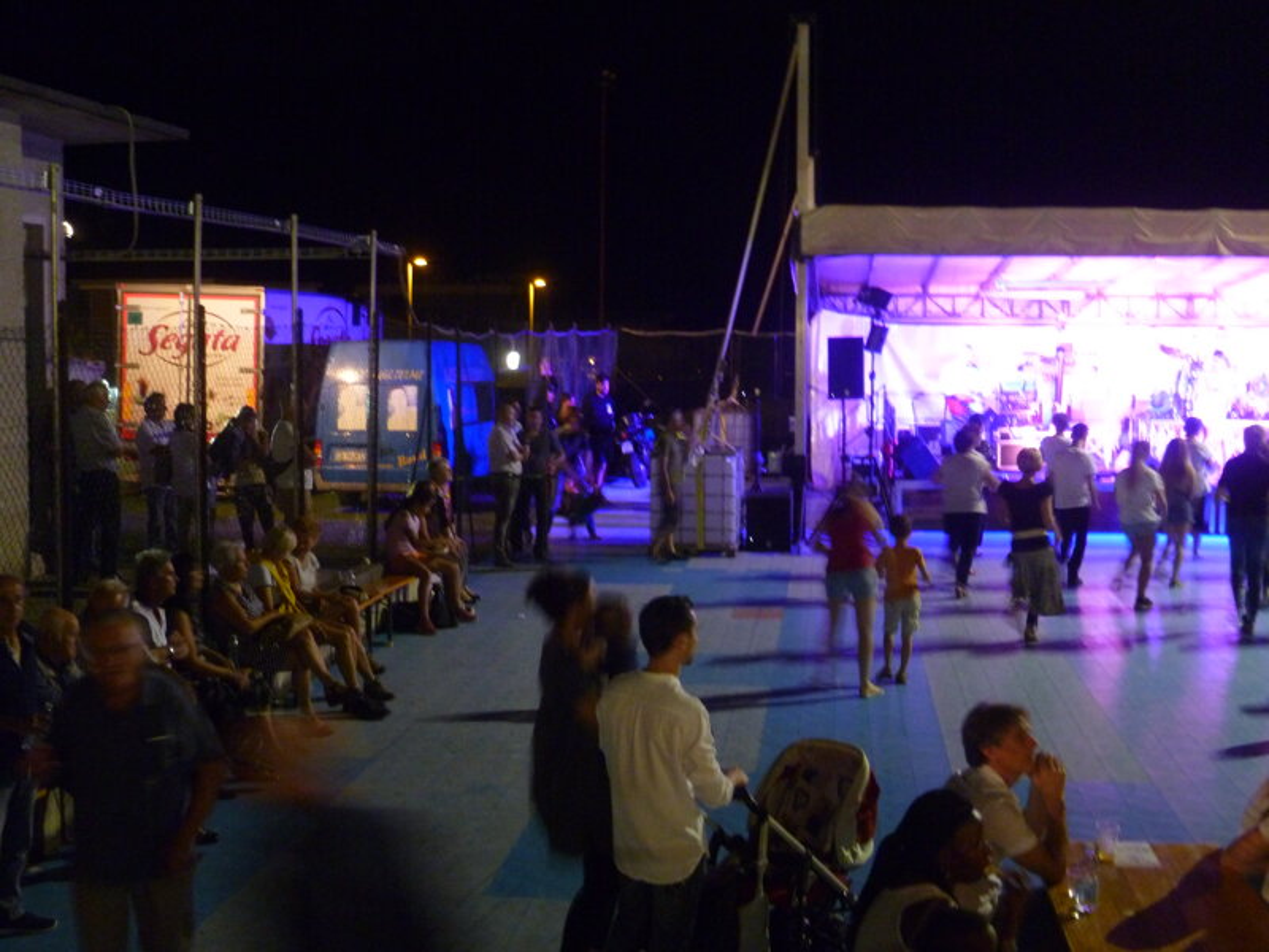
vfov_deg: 32.2
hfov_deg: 42.1
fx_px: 1650
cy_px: 476
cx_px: 634
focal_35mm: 45
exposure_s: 1/4
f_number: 3.4
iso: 500
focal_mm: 8
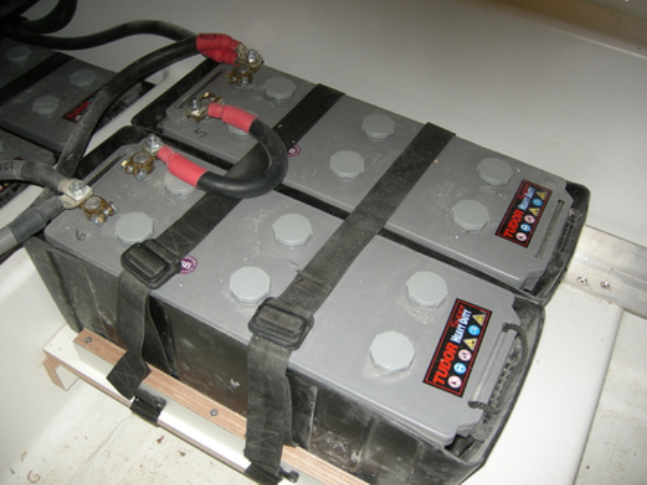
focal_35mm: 36
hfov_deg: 51.4
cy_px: 242
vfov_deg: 39.7
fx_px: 673
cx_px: 324
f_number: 2.7
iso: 64
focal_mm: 7.5
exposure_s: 1/60
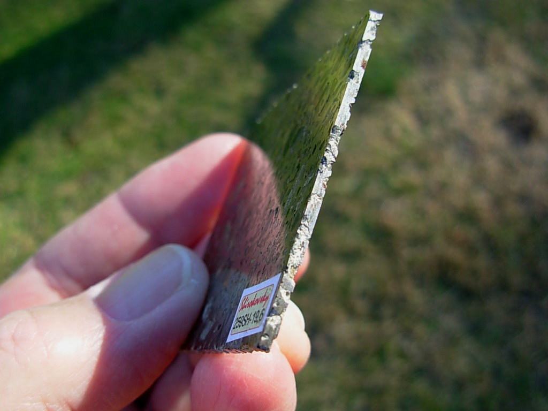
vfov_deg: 37.7
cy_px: 206
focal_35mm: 38
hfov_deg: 49.0
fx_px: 602
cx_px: 274
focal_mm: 6.3
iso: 50
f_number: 2.9
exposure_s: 1/242
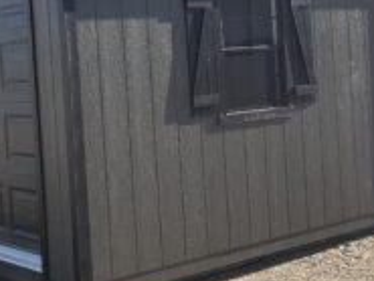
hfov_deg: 24.4
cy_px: 76
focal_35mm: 80
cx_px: 208
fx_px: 865
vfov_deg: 18.4
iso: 16
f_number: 1.8
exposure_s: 1/1626
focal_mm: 3
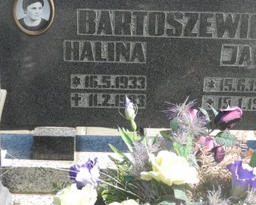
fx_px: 704
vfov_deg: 16.4
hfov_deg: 20.6
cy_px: 35
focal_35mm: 93
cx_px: 134
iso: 100
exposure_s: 1/400
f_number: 3.2
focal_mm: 8.8
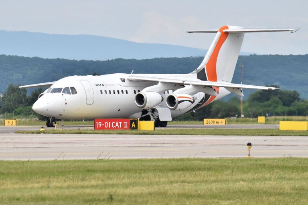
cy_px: 102
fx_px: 2823
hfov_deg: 6.2
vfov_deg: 4.2
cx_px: 154
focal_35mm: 330
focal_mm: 220
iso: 1000
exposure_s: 1/1250
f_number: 11
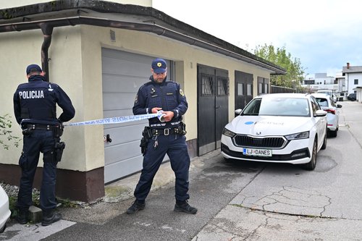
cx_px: 181
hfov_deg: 54.5
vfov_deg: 37.8
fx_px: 352
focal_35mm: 35
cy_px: 120
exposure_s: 1/1600
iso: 500
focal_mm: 35
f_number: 4.5
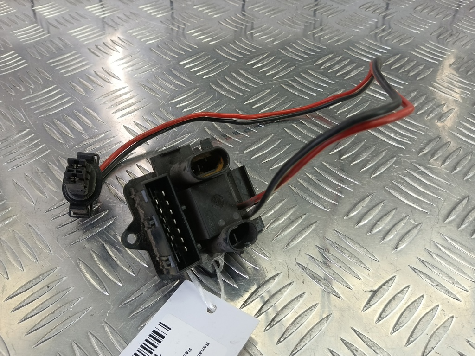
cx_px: 238
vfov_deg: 58.9
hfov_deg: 73.9
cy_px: 178
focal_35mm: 23
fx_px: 316
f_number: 1.6
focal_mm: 4.11
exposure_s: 1/50
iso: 122
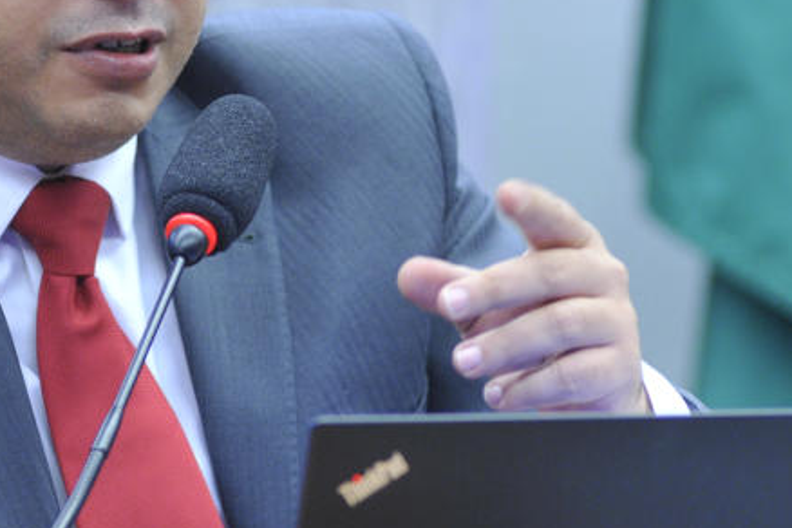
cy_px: 249
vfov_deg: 3.5
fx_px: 8733
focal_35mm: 397
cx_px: 383
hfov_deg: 5.2
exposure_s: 1/200
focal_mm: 145
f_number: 3.5
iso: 1600
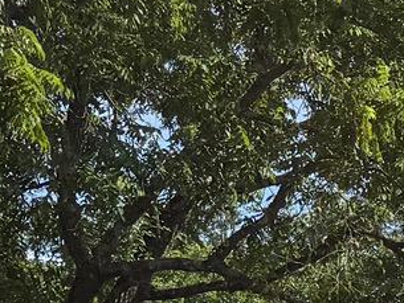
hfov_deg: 9.0
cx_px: 1347
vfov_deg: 9.1
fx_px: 1880
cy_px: 408
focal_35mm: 161
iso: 80
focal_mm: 6.76
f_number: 1.78
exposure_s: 1/5319
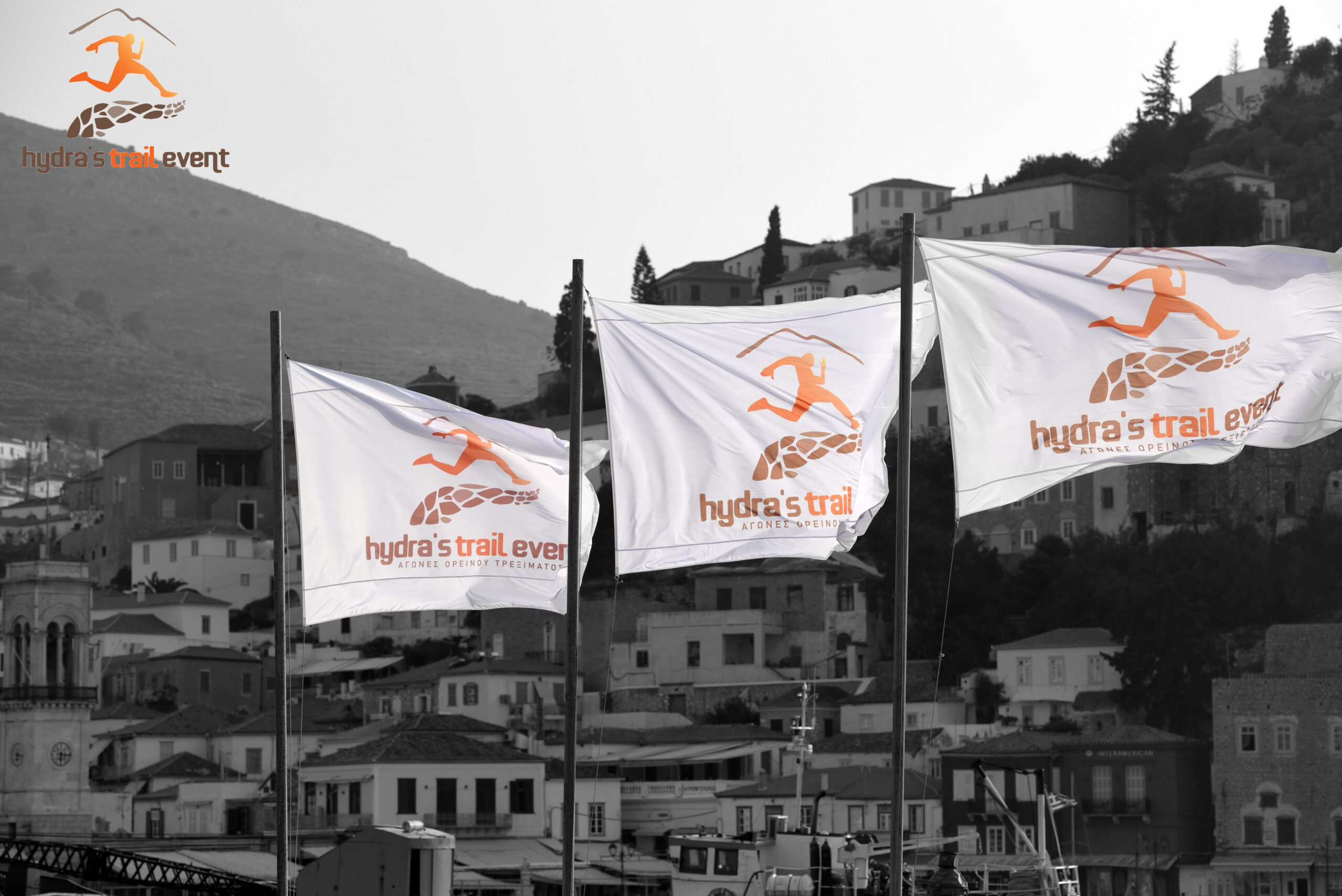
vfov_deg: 11.8
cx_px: 671
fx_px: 4326
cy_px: 448
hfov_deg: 17.6
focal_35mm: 116
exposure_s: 1/1600
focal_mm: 116
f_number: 6.3
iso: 250
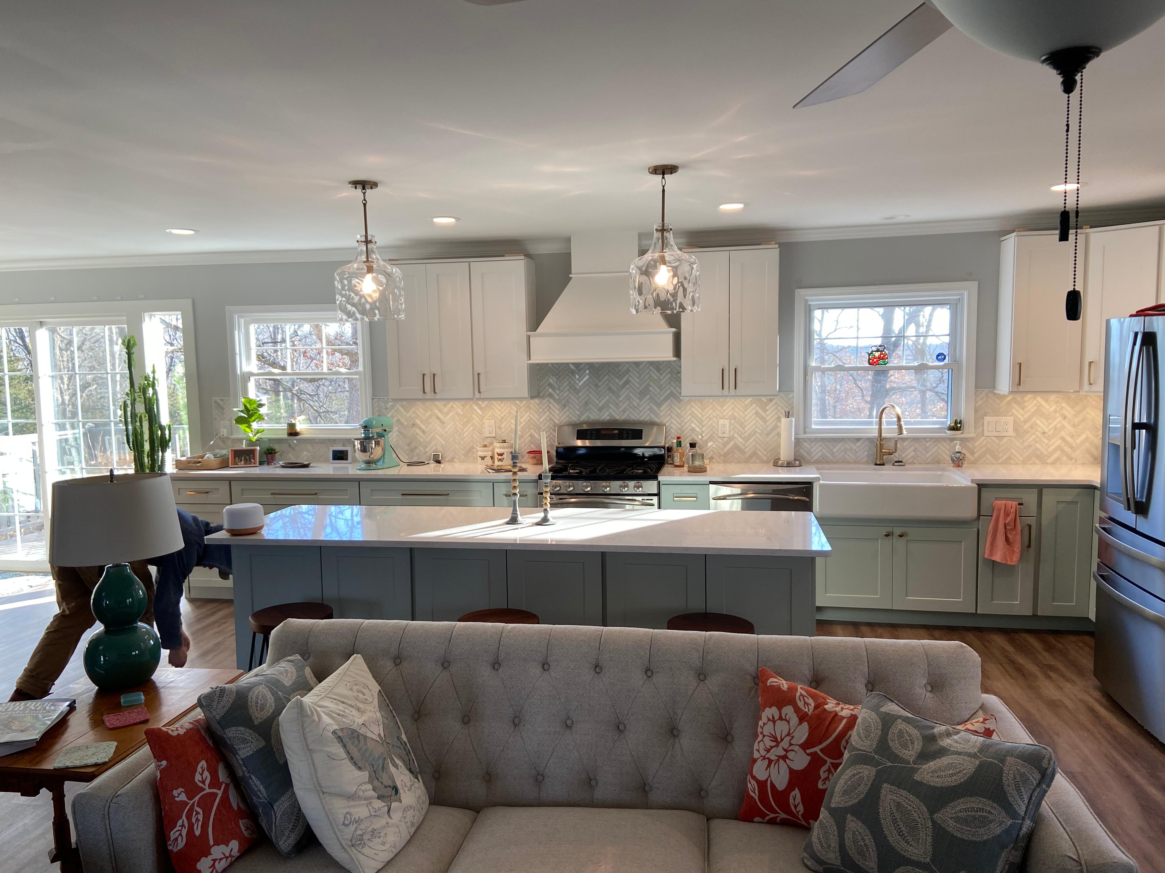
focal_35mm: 26
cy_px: 436
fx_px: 875
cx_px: 582
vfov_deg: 53.1
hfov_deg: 67.3
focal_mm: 4.25
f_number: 1.8
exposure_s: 1/120
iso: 64
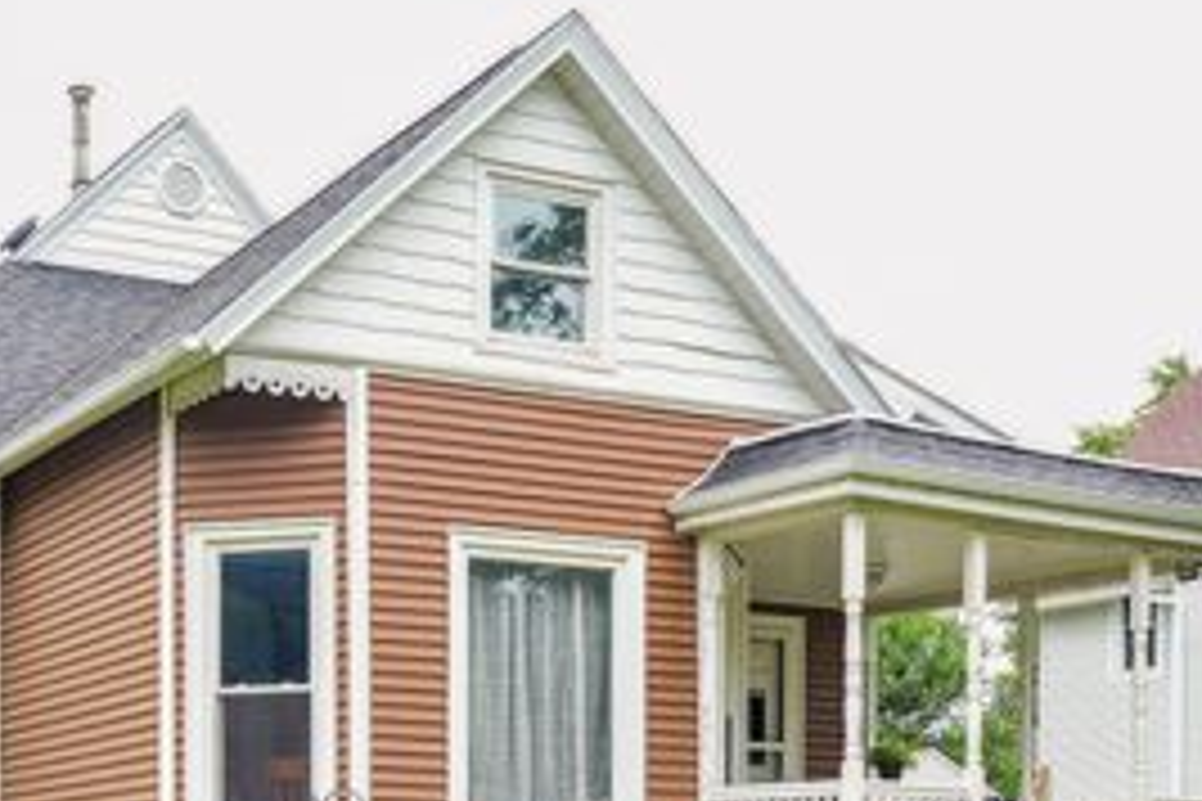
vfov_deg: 22.5
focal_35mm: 60
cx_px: 315
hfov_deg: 32.8
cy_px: 538
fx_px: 2003
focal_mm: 32
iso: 200
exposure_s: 1/100
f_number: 8
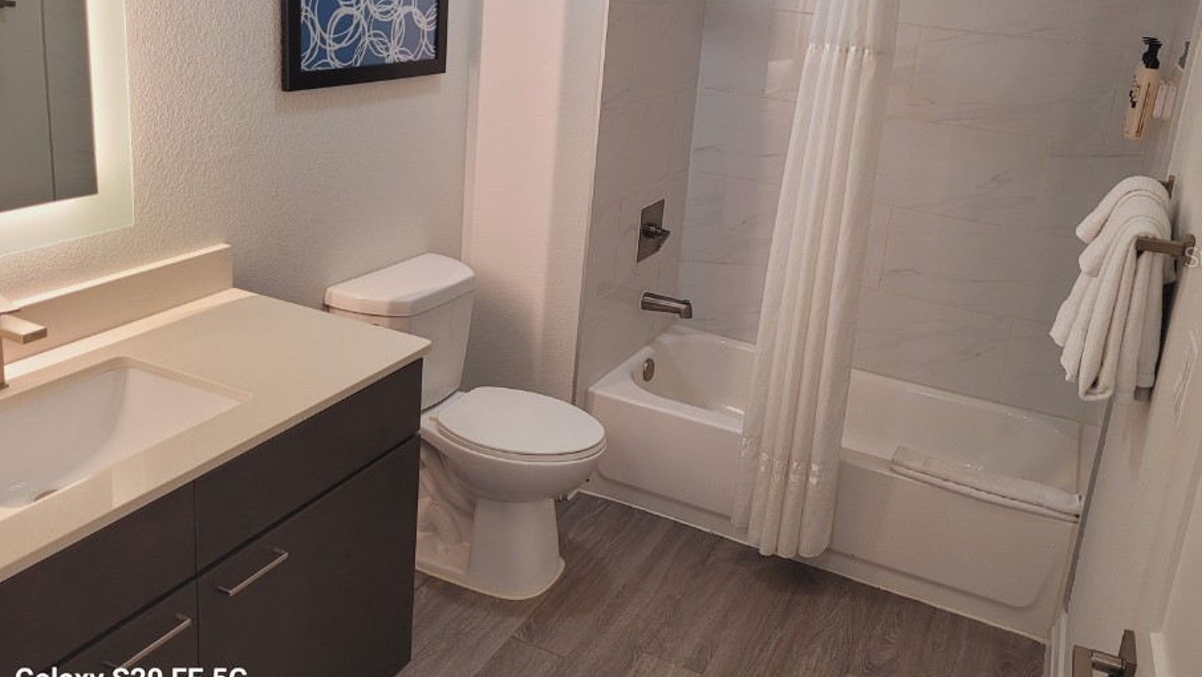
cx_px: 630
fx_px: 1020
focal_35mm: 32
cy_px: 256
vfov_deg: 36.5
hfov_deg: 61.0
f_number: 1.8
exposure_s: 1/120
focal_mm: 5.4
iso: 160
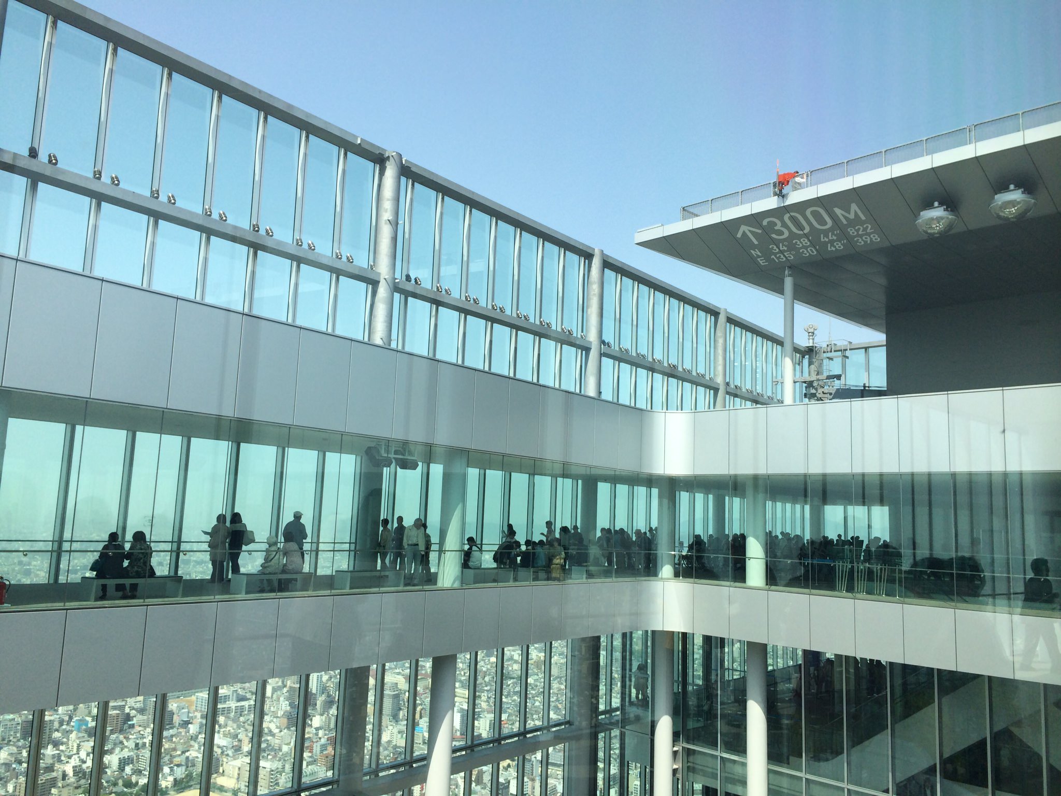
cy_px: 398
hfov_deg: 60.0
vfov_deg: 46.8
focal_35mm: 30
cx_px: 530
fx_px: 920
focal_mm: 4.12
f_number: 2.2
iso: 32
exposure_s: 1/1580
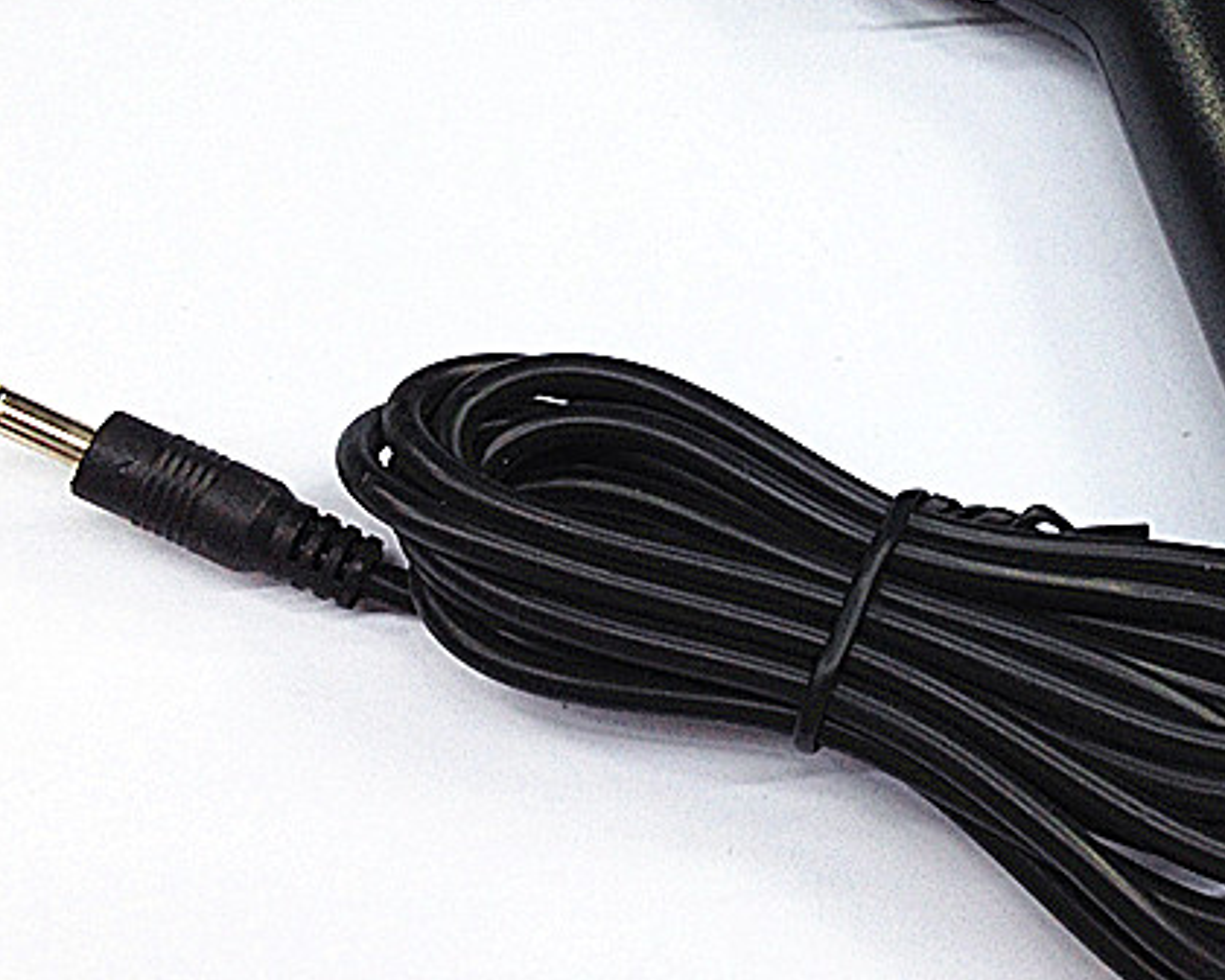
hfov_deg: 28.8
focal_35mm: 65
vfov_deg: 23.4
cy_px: 341
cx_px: 898
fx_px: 2357
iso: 80
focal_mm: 4.28
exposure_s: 1/20
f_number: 2.4
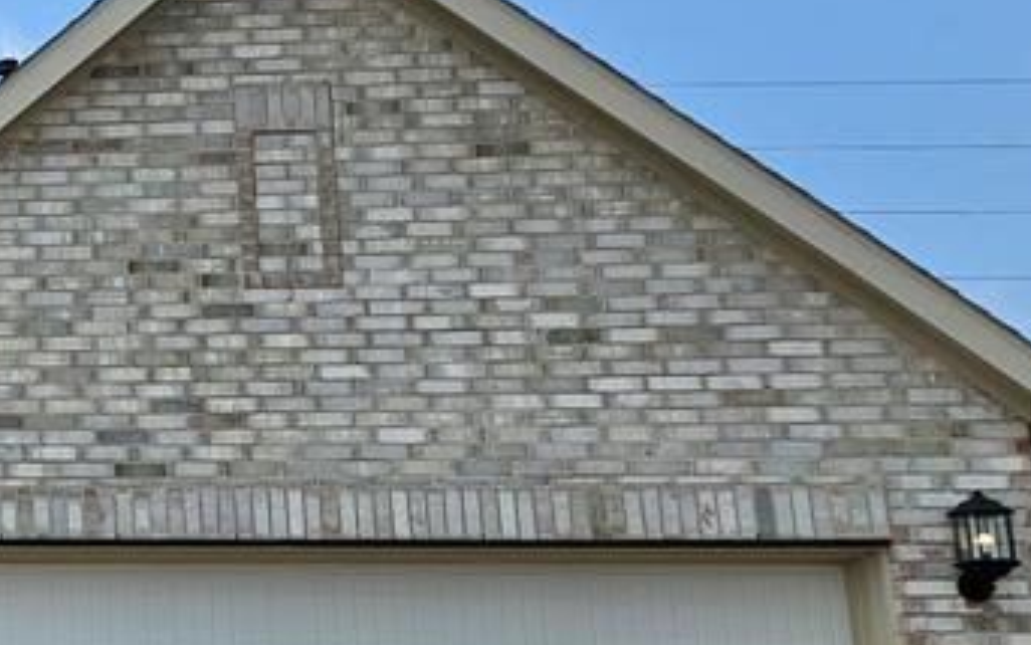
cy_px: 292
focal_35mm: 73
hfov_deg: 23.7
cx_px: -416
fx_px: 2052
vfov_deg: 17.9
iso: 25
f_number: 1.8
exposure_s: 1/3018
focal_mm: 5.4
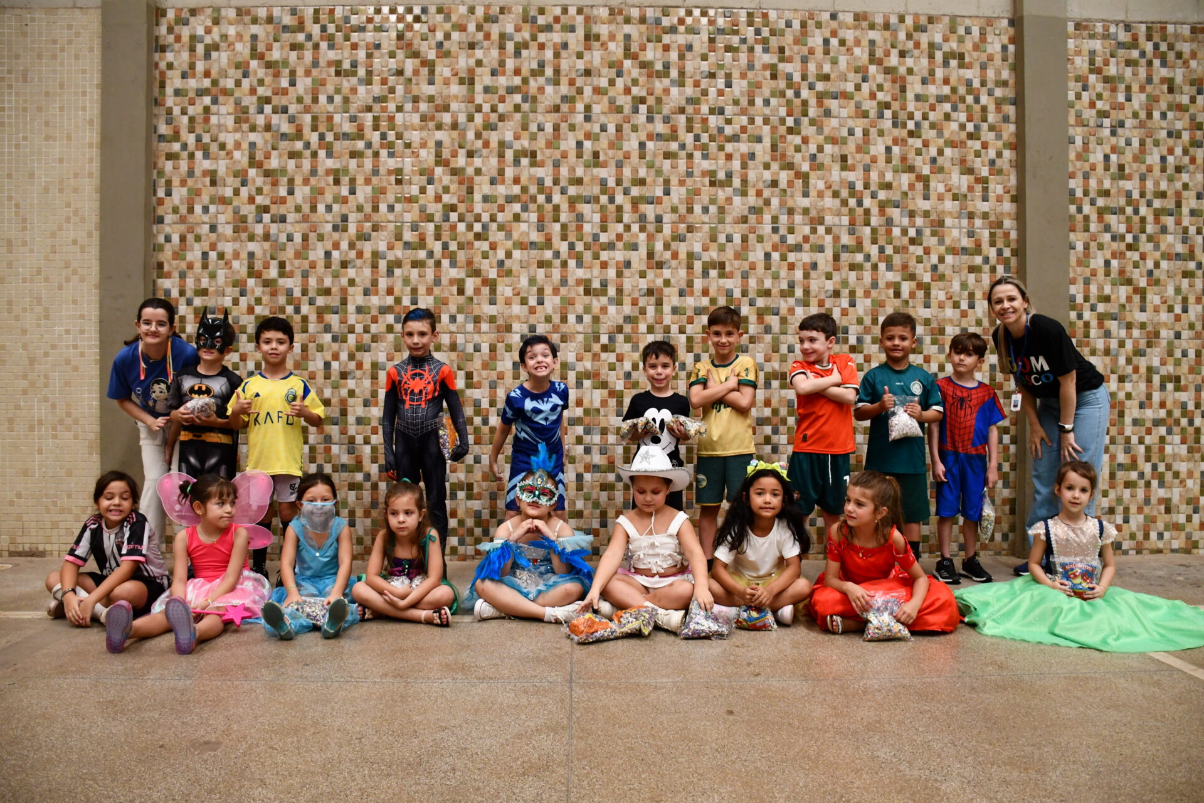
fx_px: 903
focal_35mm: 27
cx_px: 602
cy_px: 402
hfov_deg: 67.4
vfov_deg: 47.9
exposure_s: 1/125
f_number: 3.5
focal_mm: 18
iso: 1250
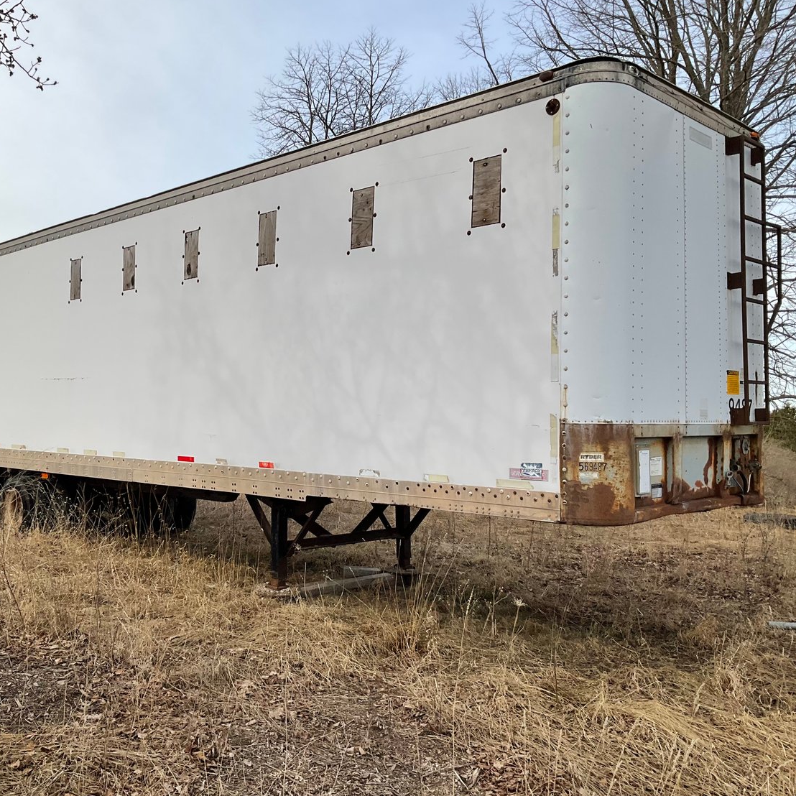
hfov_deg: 46.8
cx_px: 304
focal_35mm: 35
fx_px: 911
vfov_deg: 47.2
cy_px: 400
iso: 25
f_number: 1.8
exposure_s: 1/1626
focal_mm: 3
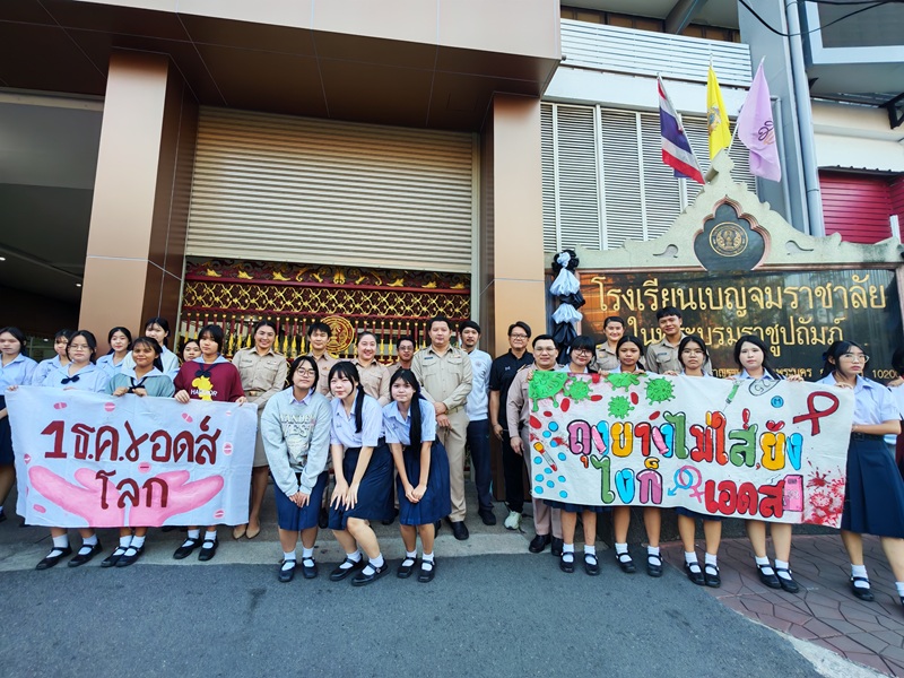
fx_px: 418
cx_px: 452
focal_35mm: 16
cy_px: 339
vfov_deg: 78.1
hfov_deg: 94.5
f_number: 2.2
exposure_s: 1/100
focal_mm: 1.96
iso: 80
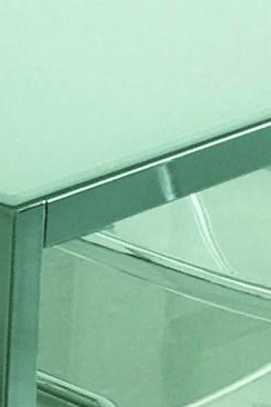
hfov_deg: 5.1
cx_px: -464
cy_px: -187
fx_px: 2924
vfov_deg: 7.8
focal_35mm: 259
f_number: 2.8
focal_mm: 6.6
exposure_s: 1/60
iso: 40
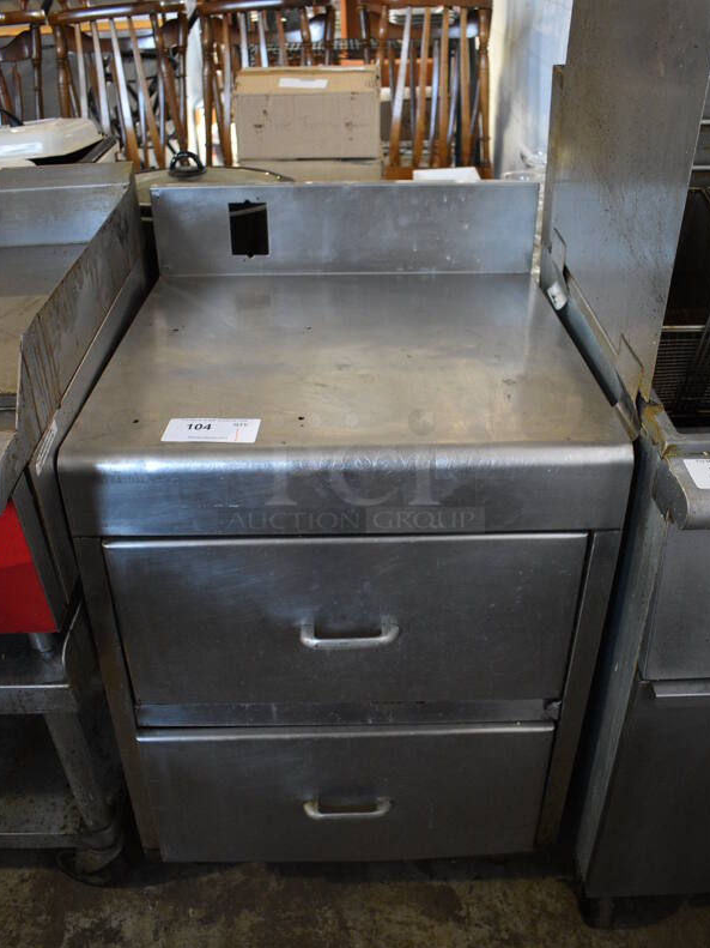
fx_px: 821
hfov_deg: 46.8
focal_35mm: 30
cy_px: 470
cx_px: 352
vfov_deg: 60.0
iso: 1800
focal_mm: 18
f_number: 3.5
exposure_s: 1/125
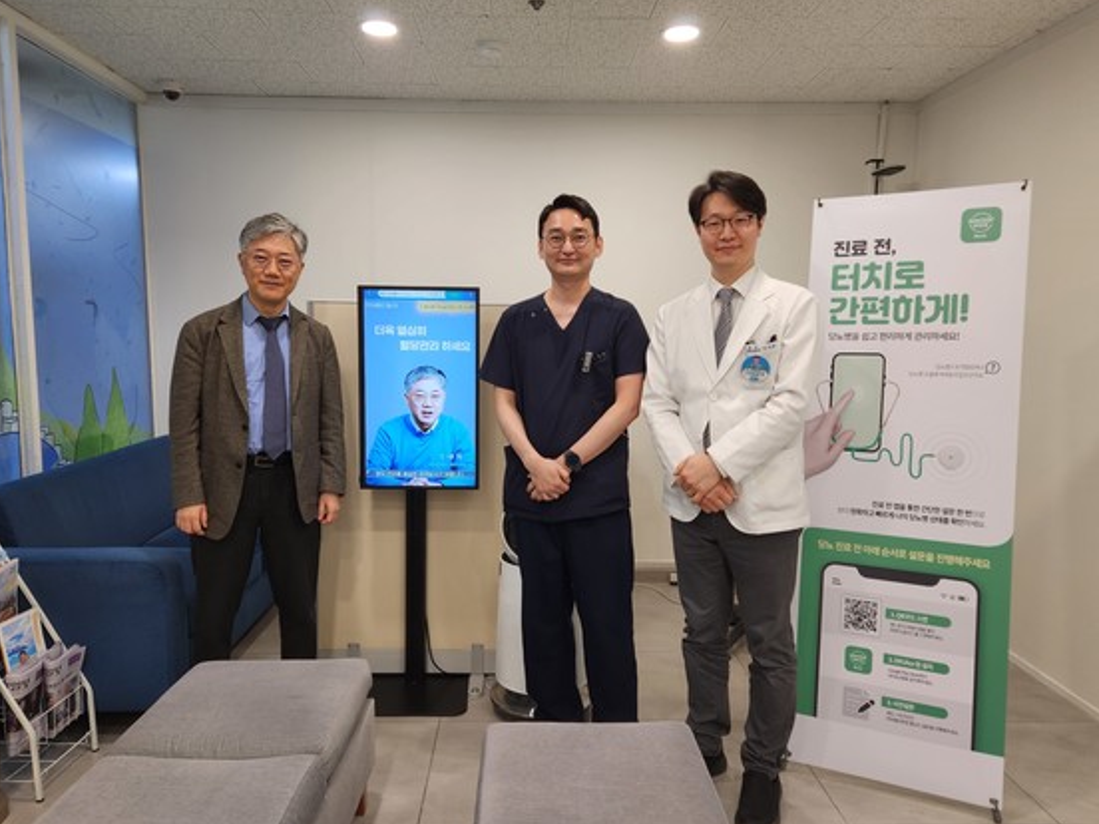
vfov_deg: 54.9
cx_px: 534
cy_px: 402
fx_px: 794
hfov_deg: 69.4
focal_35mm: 25
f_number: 1.8
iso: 80
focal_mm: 5.4
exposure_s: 1/120
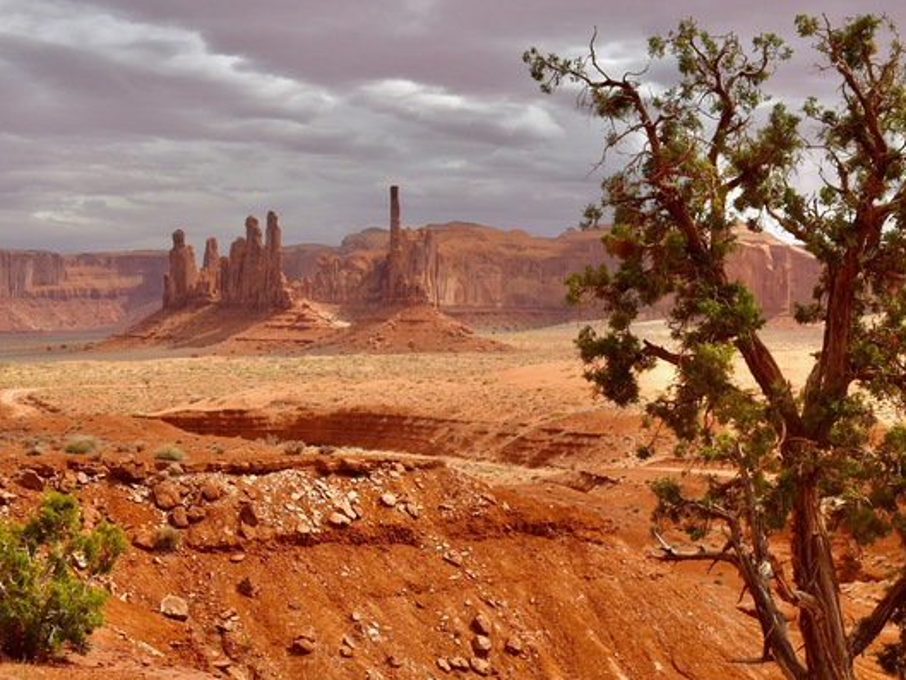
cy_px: 341
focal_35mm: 48
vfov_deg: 30.3
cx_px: 442
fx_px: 1257
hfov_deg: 39.6
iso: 1600
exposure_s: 1/800
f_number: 14
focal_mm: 44
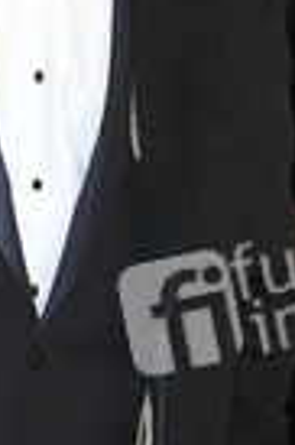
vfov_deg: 5.1
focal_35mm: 404
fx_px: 4978
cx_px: -8
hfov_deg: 3.4
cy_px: 136
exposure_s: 1/200
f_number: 4.5
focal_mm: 92
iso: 320
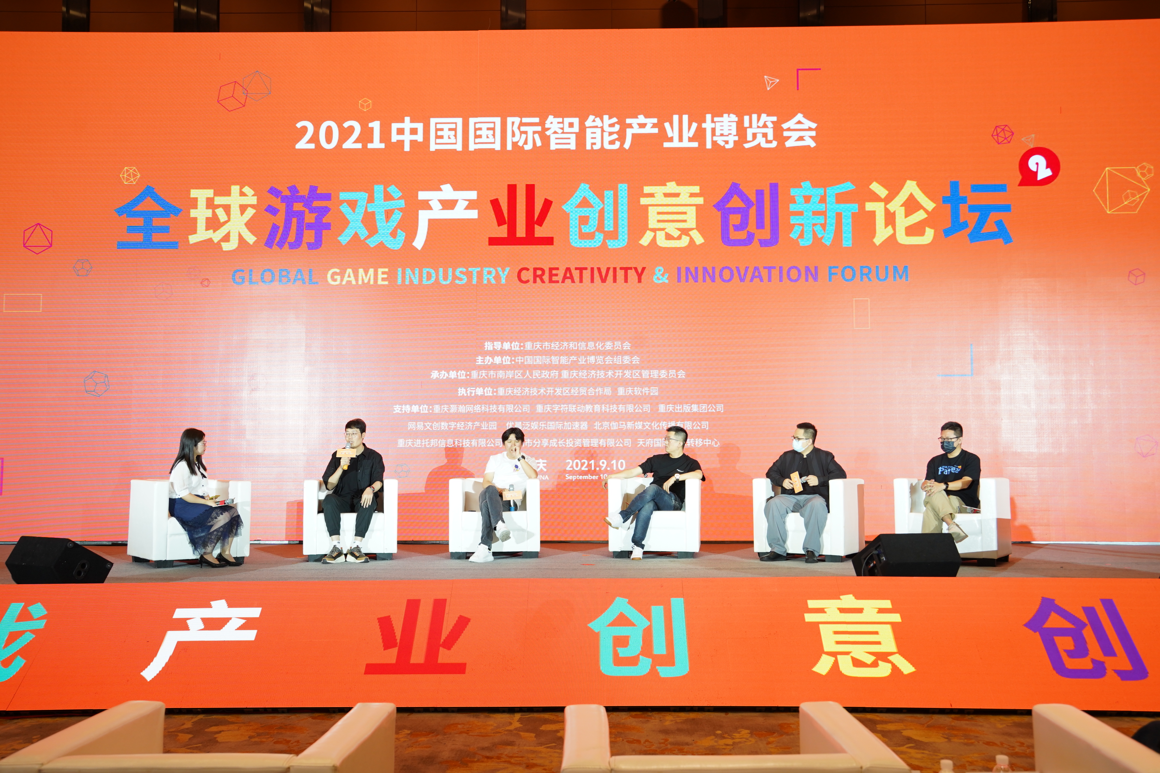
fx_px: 1063
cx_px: 580
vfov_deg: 40.0
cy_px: 386
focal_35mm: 33
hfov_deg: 57.2
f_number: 6.3
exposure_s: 1/50
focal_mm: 33
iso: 800
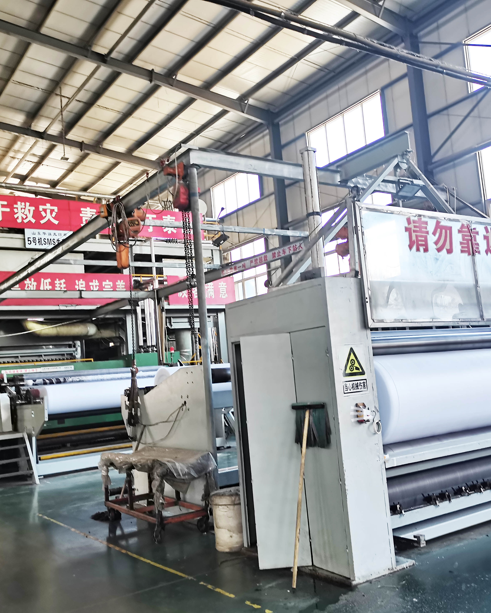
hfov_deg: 43.4
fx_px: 617
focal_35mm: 34
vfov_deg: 52.8
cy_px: 307
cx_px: 253
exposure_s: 1/100
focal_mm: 5.58
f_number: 1.8
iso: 320
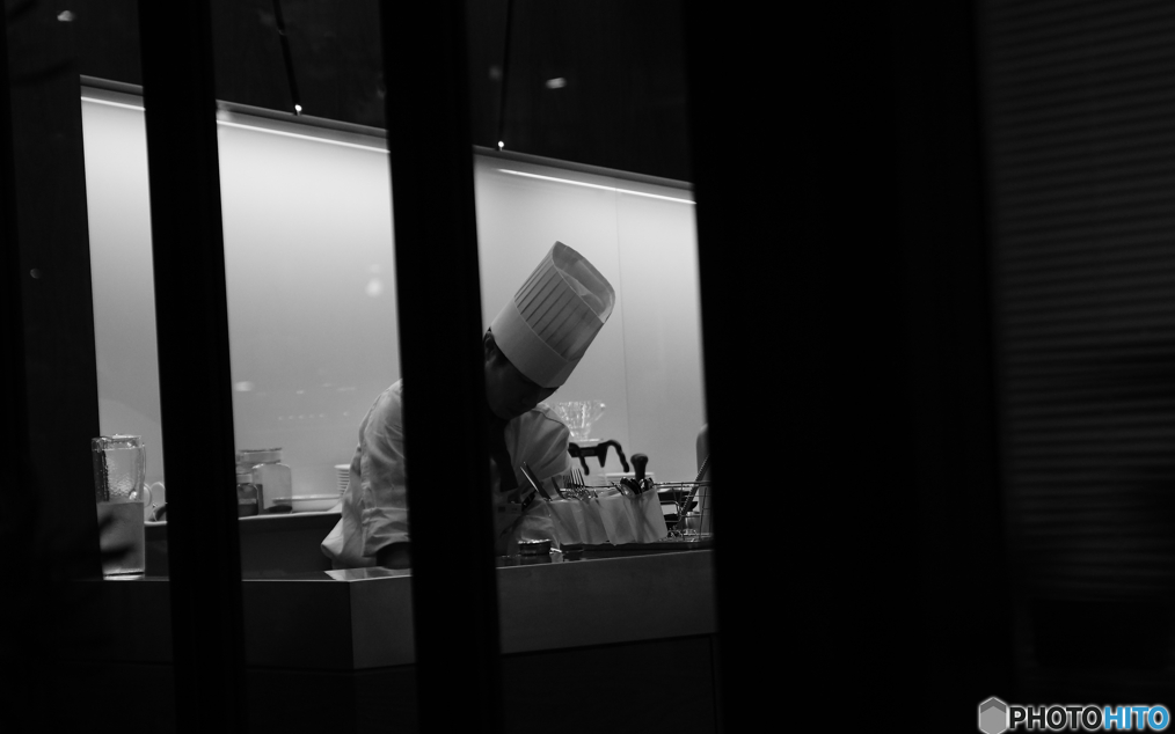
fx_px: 3459
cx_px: 589
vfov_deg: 12.1
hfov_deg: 19.3
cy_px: 355
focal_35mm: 108
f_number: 3.5
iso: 640
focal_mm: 70
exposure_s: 1/125
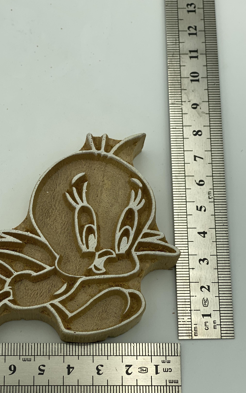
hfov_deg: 17.8
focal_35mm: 73
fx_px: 783
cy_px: 224
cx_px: 73
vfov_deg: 28.2
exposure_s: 1/761
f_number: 2
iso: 20
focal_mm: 6
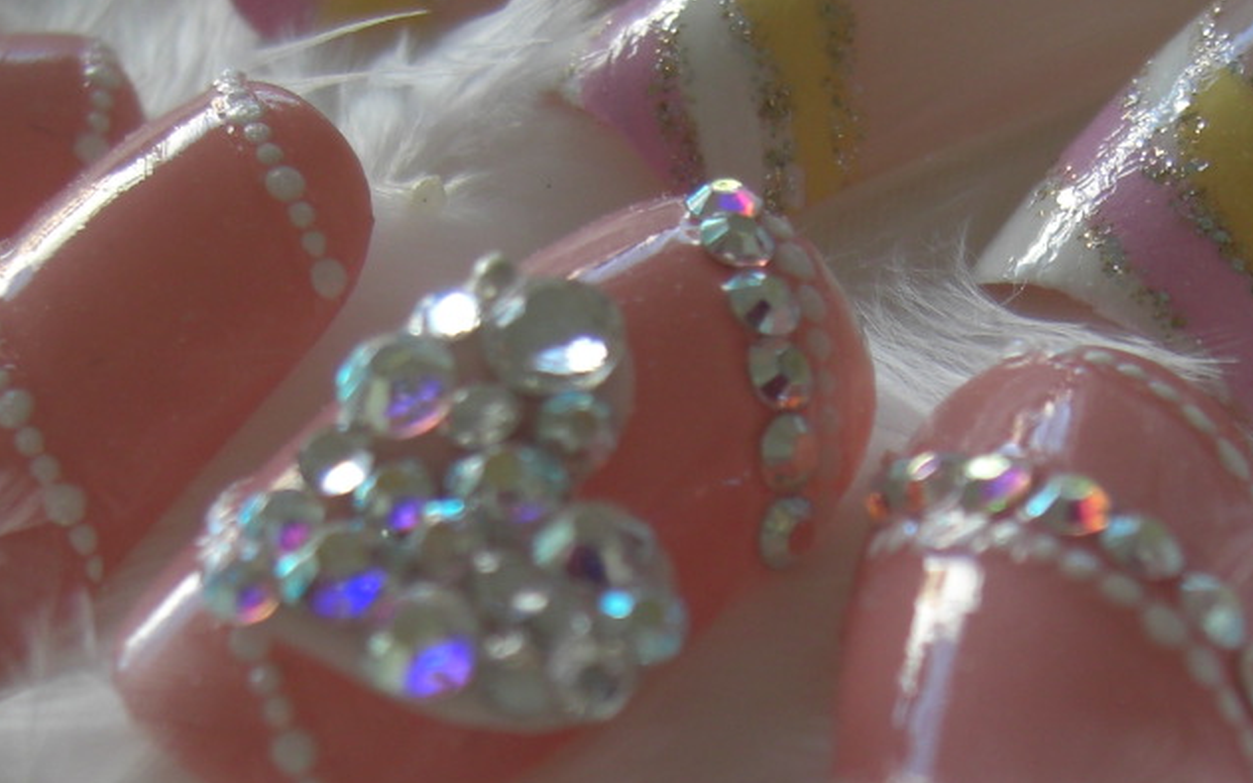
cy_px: 920
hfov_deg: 20.3
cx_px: 839
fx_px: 3483
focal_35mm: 102
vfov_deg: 12.5
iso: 80
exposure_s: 1/80
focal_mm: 7.9
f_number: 2.8
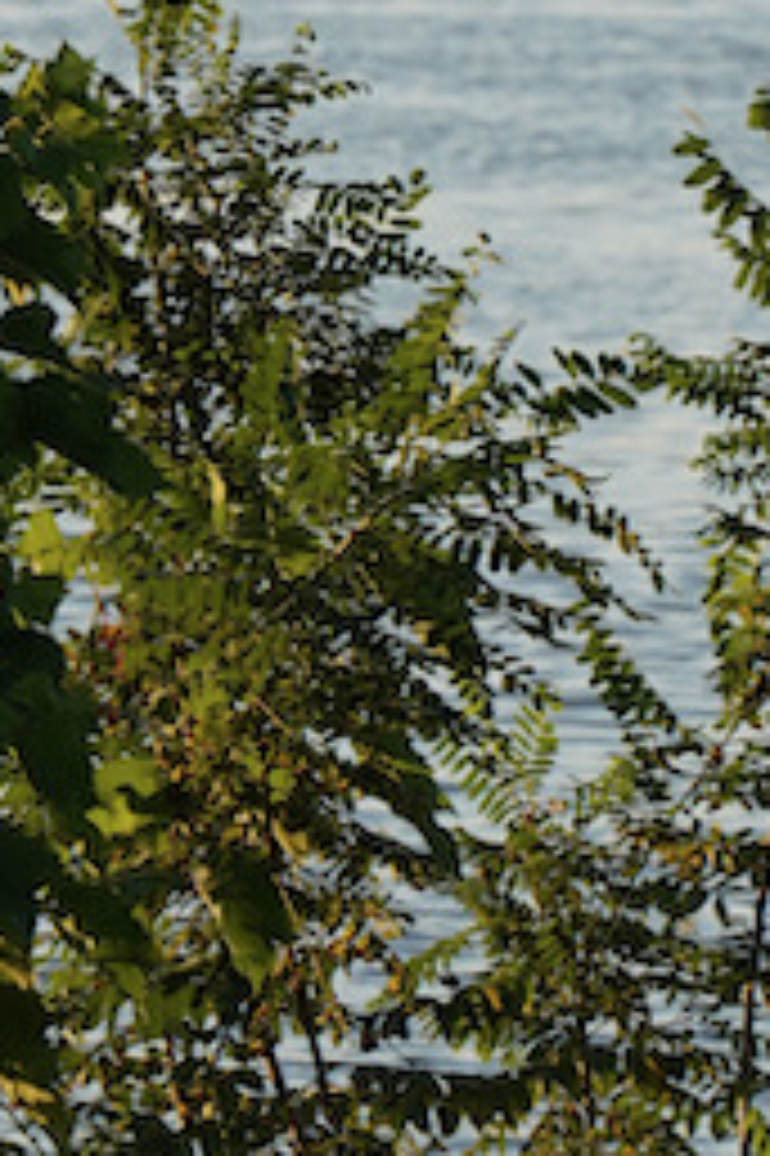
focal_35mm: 628
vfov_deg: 3.3
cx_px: 563
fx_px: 20174
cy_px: -414
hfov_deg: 2.2
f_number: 9
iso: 400
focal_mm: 105
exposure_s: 1/250
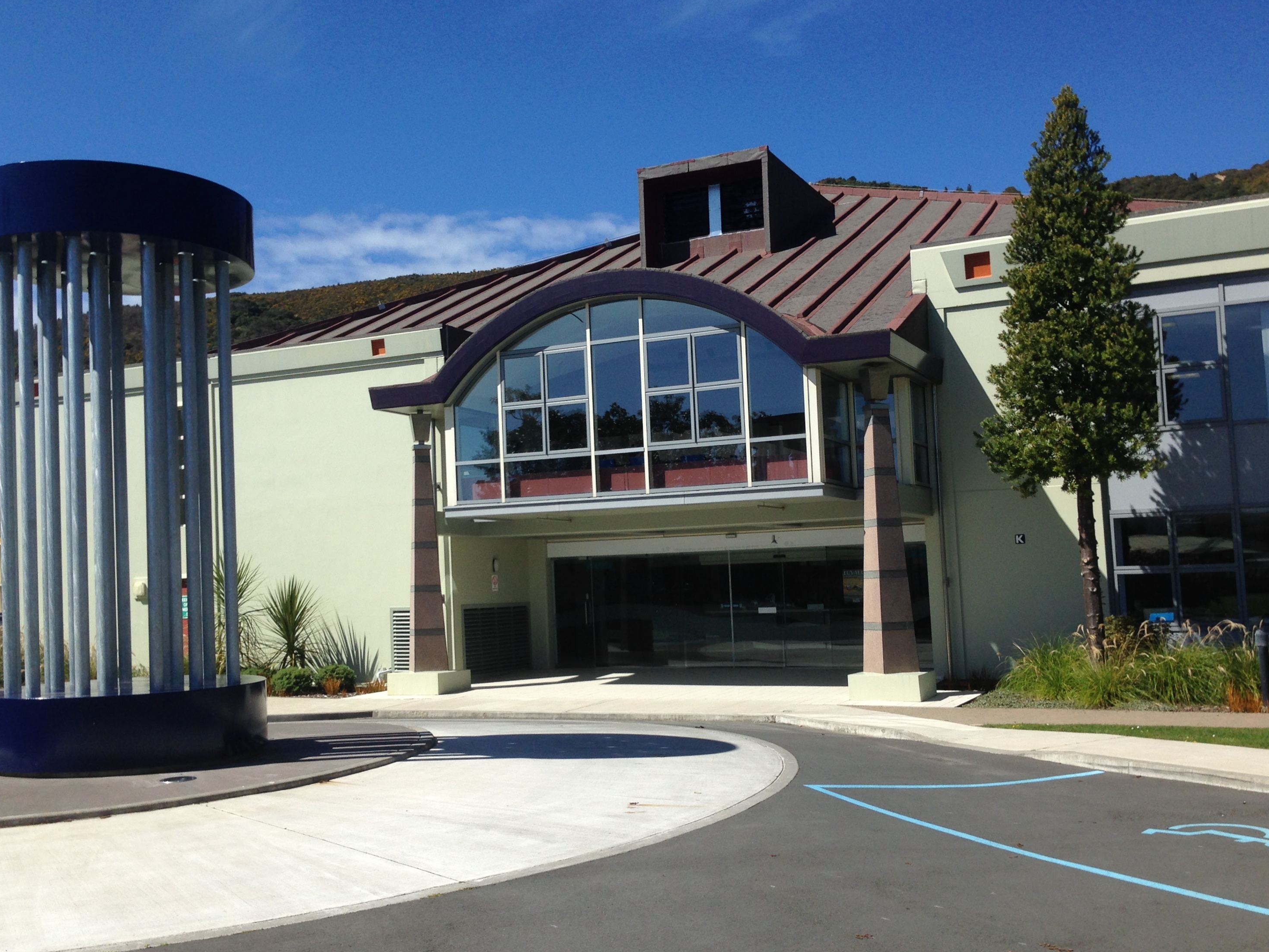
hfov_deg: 51.3
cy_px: 503
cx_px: 642
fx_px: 1320
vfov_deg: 39.6
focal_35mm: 36
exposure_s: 1/2169
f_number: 2.4
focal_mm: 4.12
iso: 50
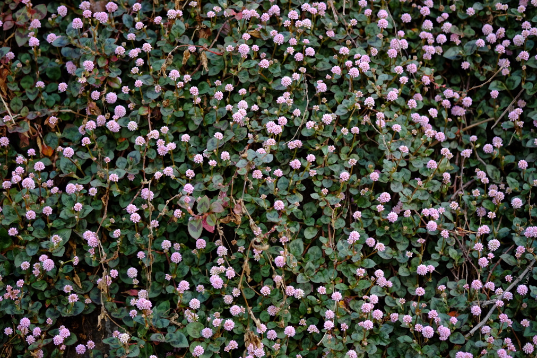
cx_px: 269
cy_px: 179
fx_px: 1358
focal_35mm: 91
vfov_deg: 15.0
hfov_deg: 22.4
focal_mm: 60
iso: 200
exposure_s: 1/220
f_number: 2.4
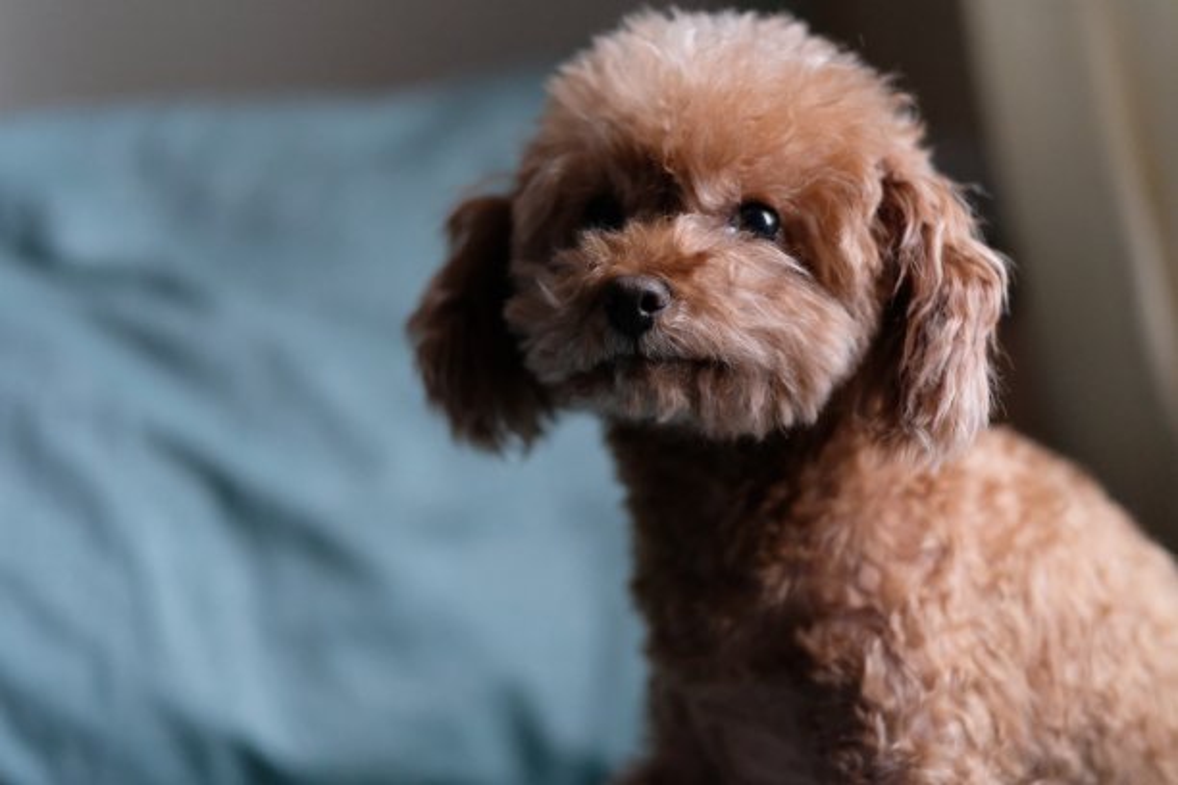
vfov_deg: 16.3
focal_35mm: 84
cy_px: 392
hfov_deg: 24.2
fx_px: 2748
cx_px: 589
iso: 5000
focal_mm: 56
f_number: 1.6
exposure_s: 1/250
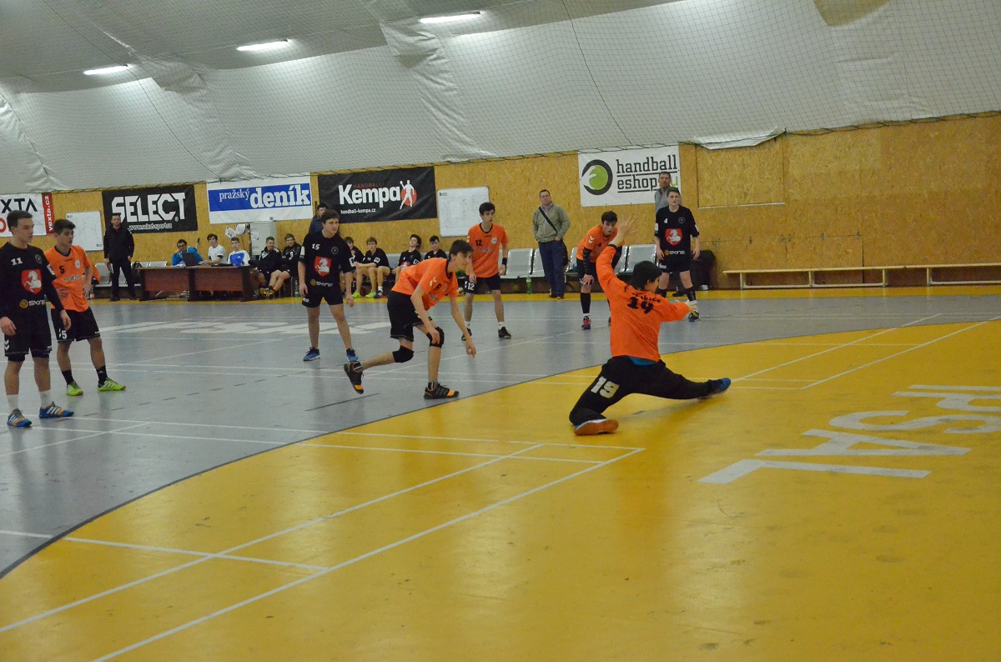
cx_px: 500
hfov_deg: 39.0
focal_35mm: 51
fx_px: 1415
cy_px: 331
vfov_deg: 26.3
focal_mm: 34
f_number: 5.6
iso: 6400
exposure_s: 1/1000
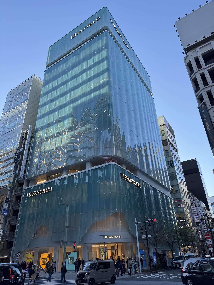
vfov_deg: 71.6
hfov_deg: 56.8
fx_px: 198
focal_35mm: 24
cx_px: 107
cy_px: 142
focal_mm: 6.76
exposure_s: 1/952
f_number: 1.78
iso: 80
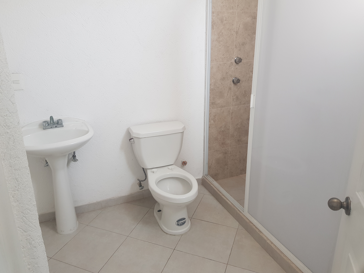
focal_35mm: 26
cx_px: 182
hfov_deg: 67.3
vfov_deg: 53.1
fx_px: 273
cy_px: 136
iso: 50
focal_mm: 4.2
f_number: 1.7
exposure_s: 1/60
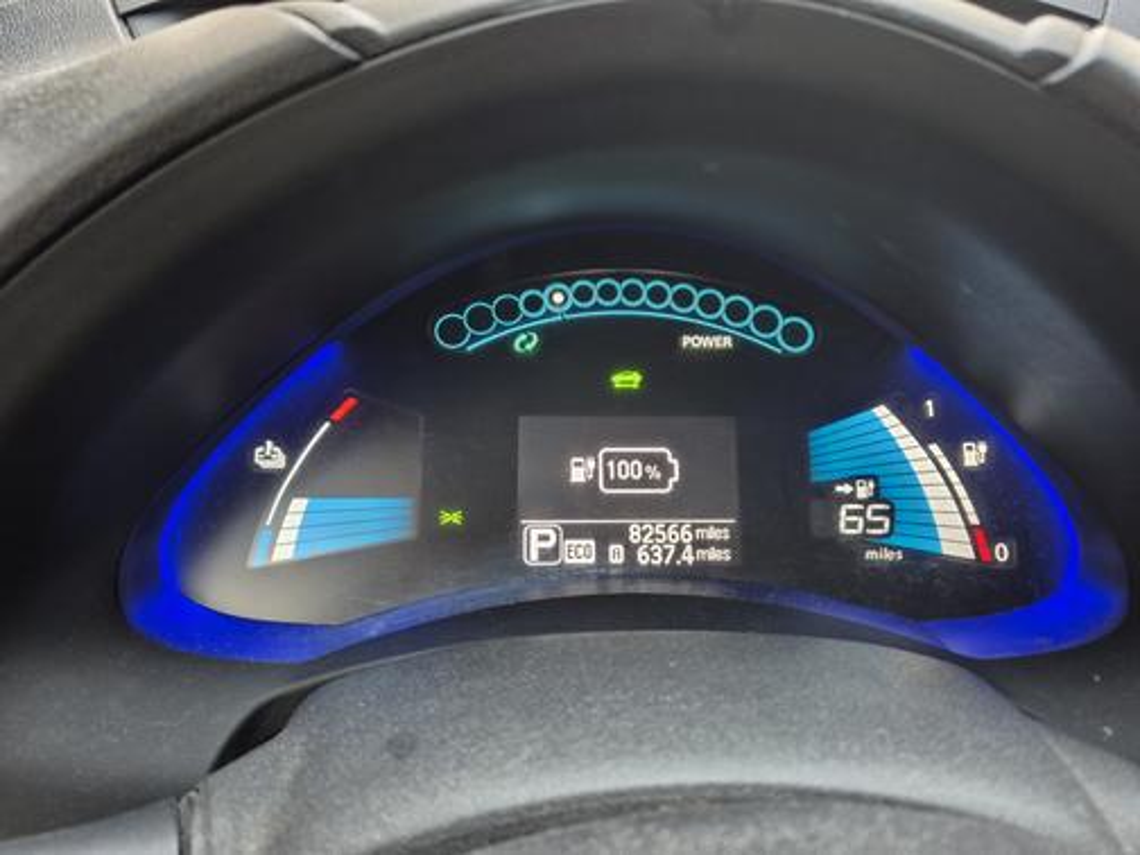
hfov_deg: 73.9
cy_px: 428
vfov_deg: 58.9
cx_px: 570
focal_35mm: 23
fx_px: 757
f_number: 1.8
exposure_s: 1/30
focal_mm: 5.4
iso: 400
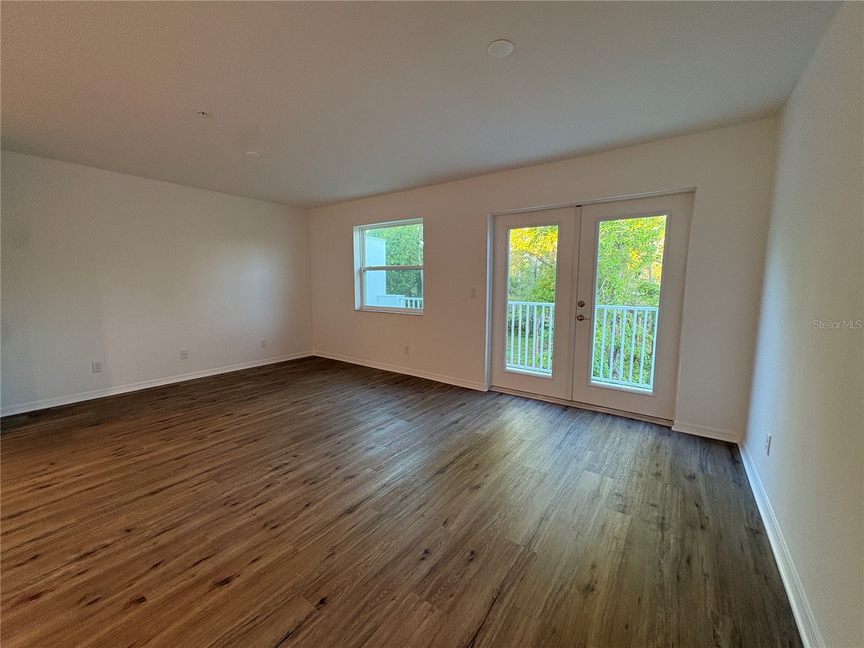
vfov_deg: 85.7
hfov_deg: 102.1
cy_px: 324
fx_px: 349
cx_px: 432
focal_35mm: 14
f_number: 2.2
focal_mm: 2.22
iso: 200
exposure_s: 1/60
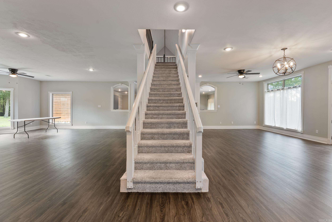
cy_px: 111
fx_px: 148
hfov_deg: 96.7
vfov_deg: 73.8
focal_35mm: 16
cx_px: 166
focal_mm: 16
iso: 640
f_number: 9
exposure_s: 1/2.5
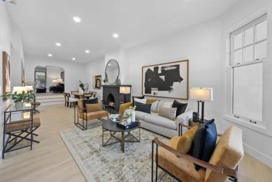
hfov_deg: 108.3
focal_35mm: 13
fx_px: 98
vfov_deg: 85.5
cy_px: 91
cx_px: 136
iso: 160
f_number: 9
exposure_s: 1
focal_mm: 13
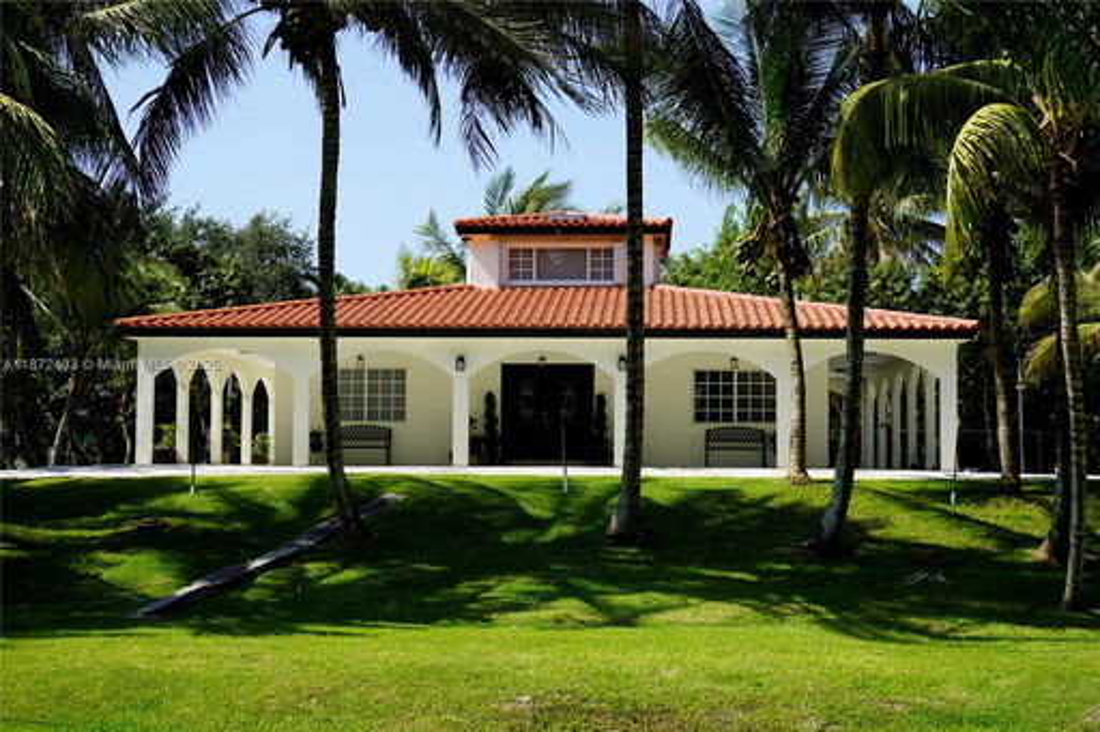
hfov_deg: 32.9
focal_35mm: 61
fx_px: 1863
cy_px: 366
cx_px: 550
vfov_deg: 22.2
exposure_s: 1/125
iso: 100
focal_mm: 61
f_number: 10
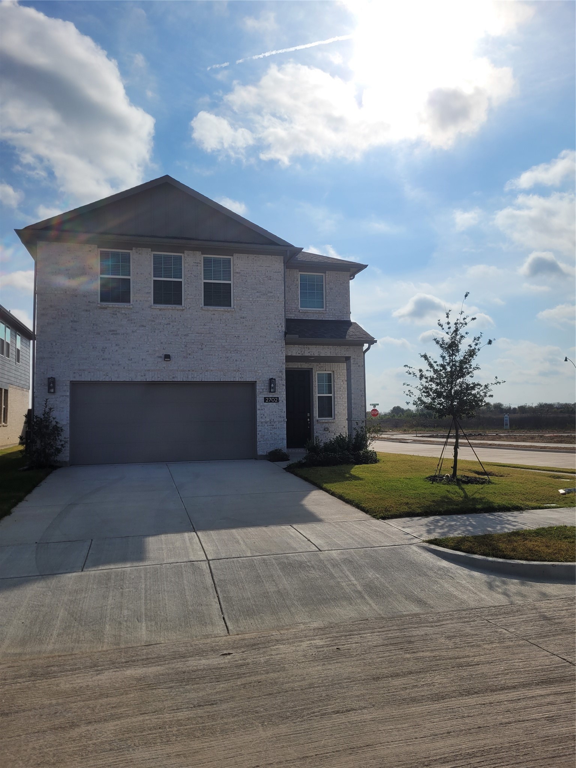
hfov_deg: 53.1
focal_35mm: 26
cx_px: 288
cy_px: 384
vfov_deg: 67.3
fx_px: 577
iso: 40
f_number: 1.8
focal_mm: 5.4
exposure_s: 1/11559
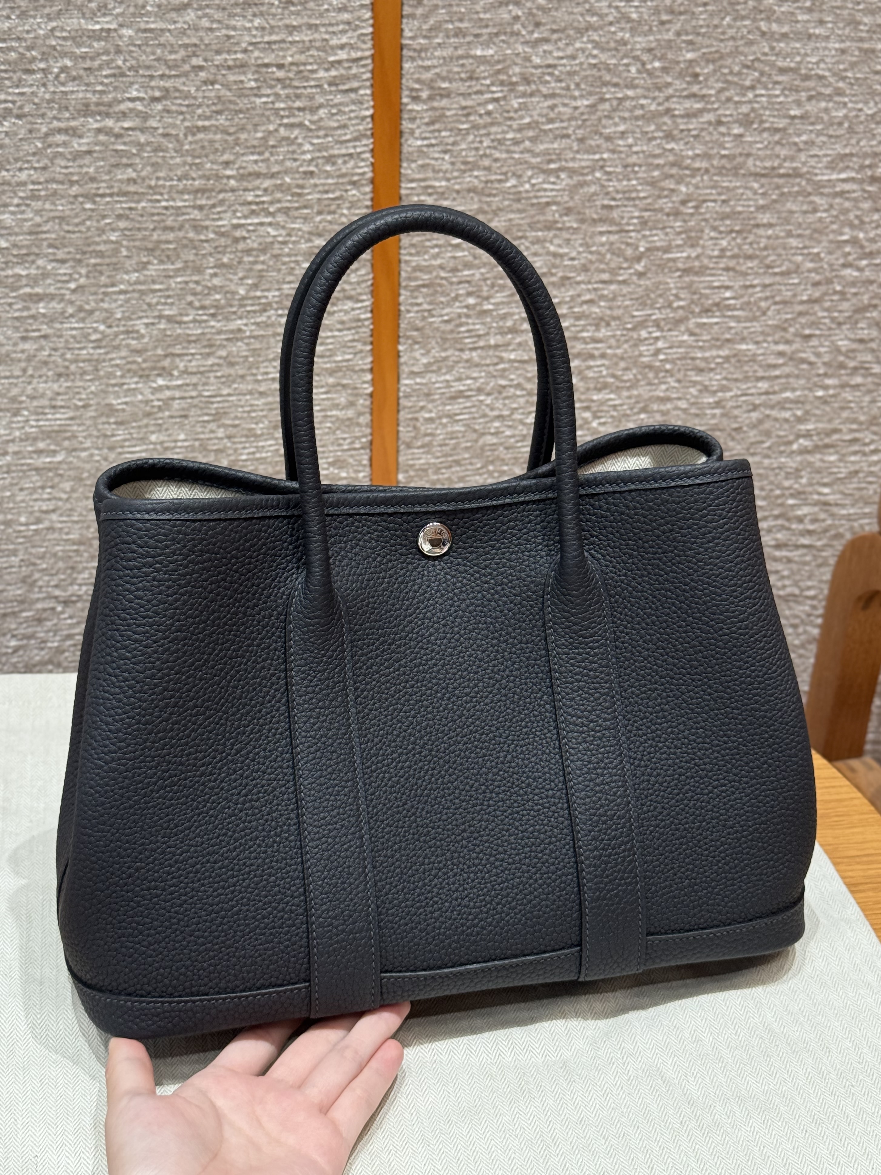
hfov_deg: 29.1
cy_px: 582
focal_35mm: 50
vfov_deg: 38.2
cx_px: 439
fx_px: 1697
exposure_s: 1/100
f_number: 1.78
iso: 160
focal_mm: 6.76
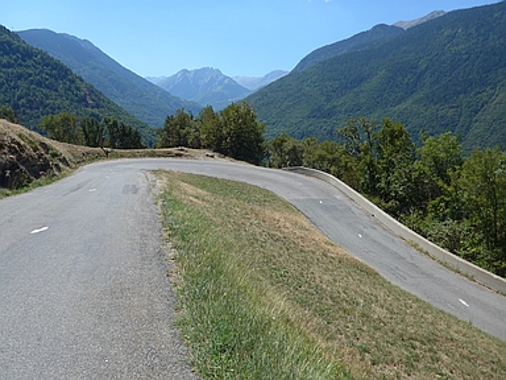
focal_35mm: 29
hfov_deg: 61.7
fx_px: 424
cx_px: 253
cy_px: 190
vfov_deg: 48.2
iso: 80
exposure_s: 1/1600
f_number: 2.8
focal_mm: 6
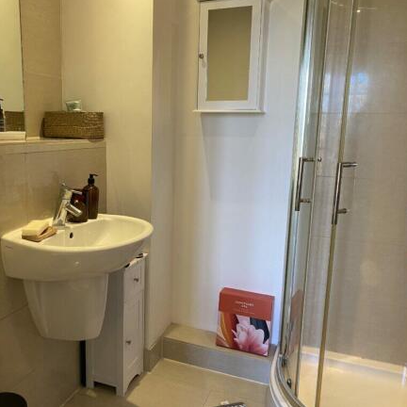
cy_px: 203
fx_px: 412
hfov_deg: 52.3
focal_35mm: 31
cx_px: 167
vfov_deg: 52.5
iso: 125
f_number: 1.8
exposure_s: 1/50
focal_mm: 4.25
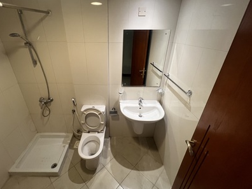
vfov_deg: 81.6
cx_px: 112
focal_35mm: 15
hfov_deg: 97.8
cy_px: 88
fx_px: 109
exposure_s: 1/100
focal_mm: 1.57
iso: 200
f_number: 1.8
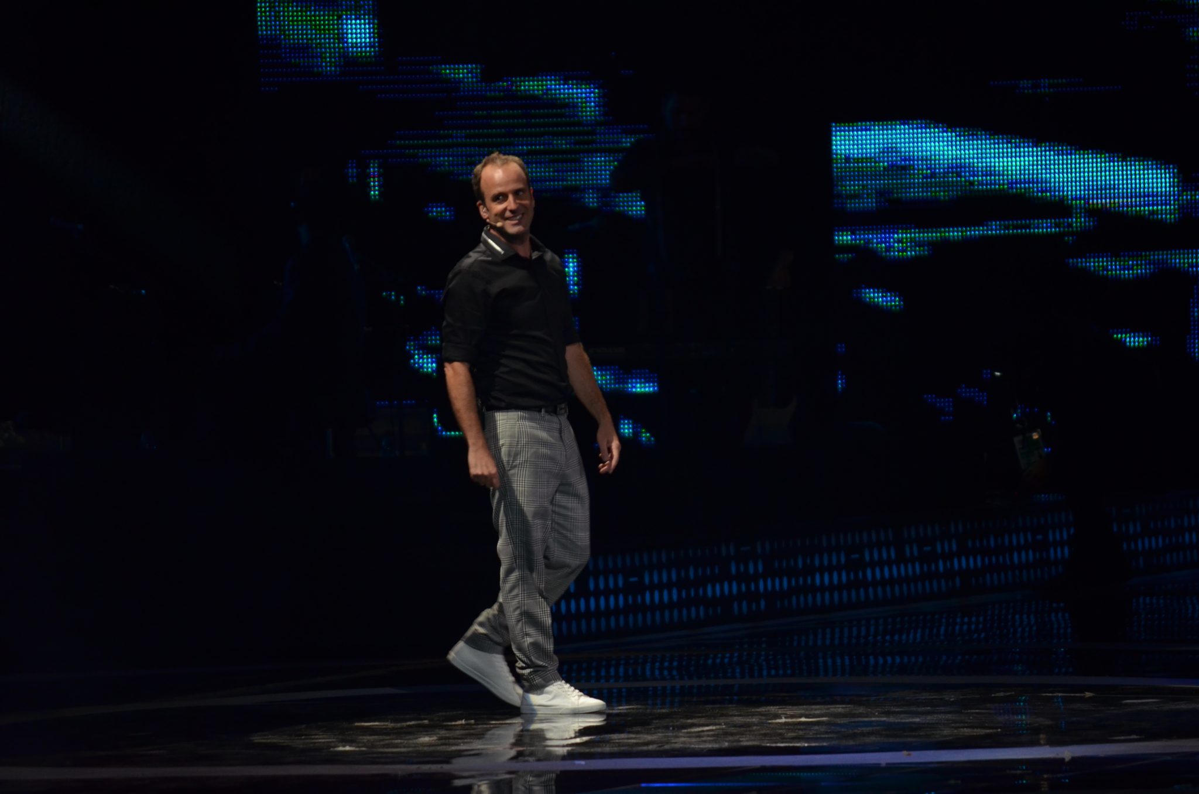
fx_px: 9970
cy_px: 397
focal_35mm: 300
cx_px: 600
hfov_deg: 6.9
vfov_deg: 4.6
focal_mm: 200
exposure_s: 1/125
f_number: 5.6
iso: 800
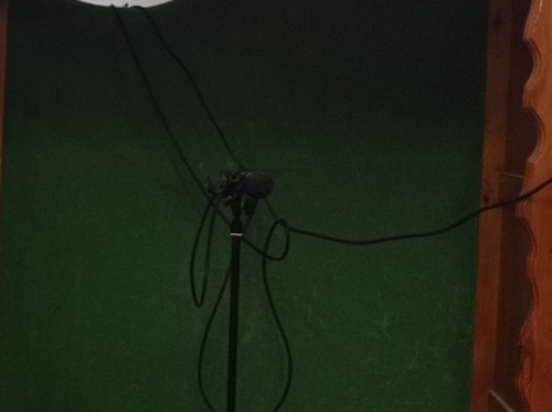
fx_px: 1768
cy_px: 138
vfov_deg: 13.3
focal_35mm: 111
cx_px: -438
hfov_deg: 15.3
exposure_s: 1/33.3
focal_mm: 4.7
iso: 188
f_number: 1.79
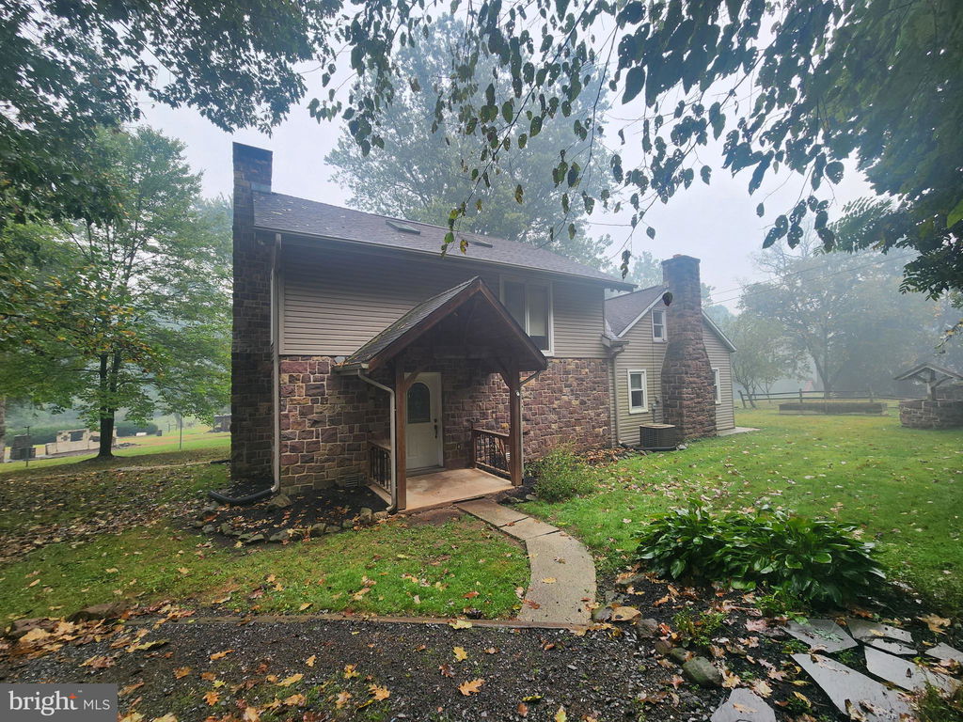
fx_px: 362
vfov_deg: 89.9
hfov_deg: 106.2
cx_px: 482
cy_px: 361
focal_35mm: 13
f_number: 2.2
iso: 50
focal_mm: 2.2
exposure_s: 1/60
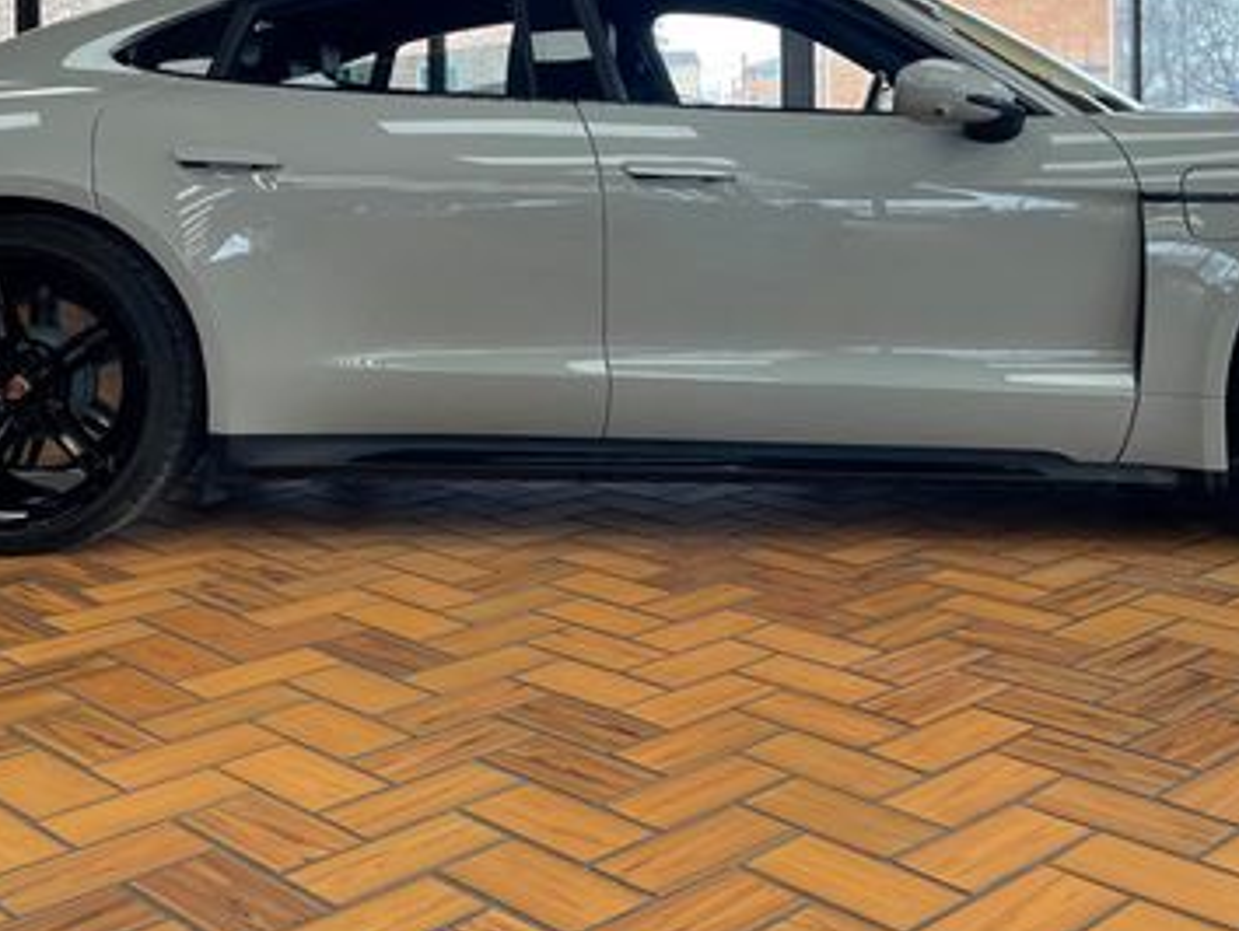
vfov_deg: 29.9
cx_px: 752
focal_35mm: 47
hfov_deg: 40.2
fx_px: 1683
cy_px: 136
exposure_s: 1/138
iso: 32
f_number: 1.6
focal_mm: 4.2
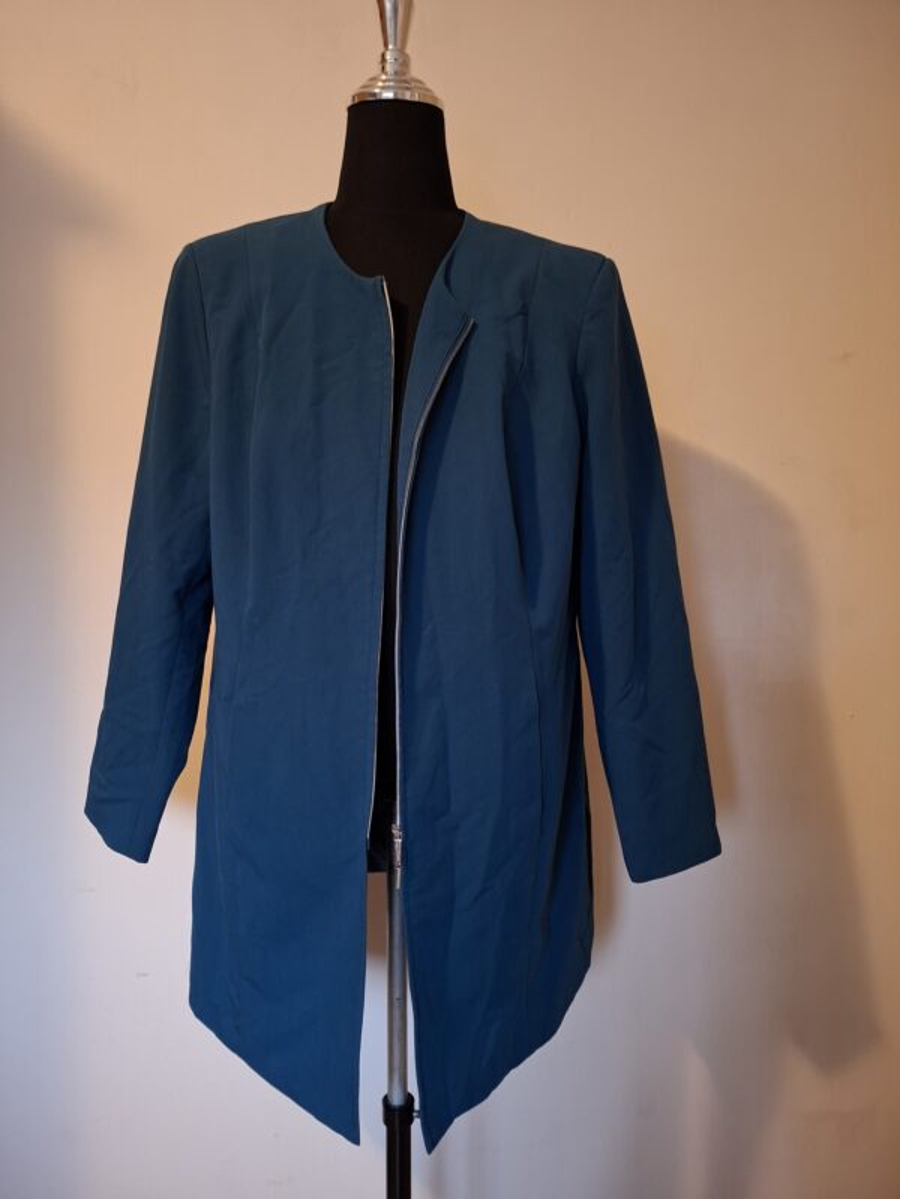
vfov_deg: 73.9
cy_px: 600
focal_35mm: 23
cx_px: 450
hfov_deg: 58.9
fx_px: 797
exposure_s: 1/24
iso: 640
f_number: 1.8
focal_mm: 5.54
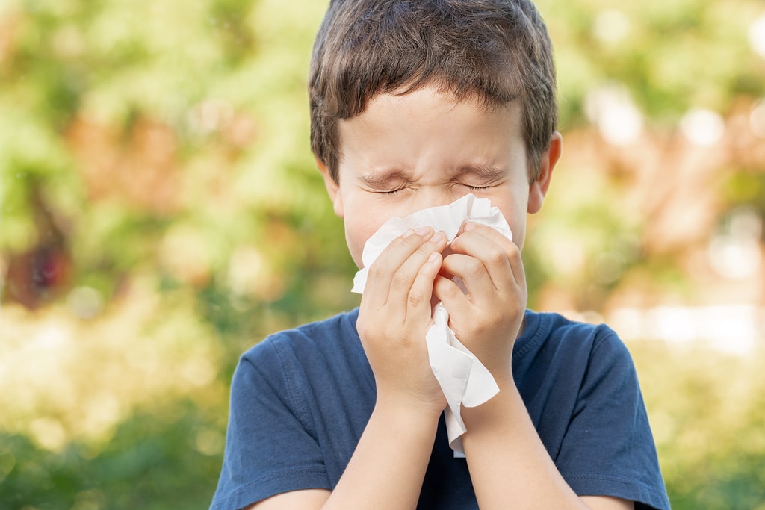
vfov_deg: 13.2
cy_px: 227
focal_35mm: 104
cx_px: 445
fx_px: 2210
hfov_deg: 19.6
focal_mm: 85
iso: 200
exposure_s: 1/160
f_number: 4.5
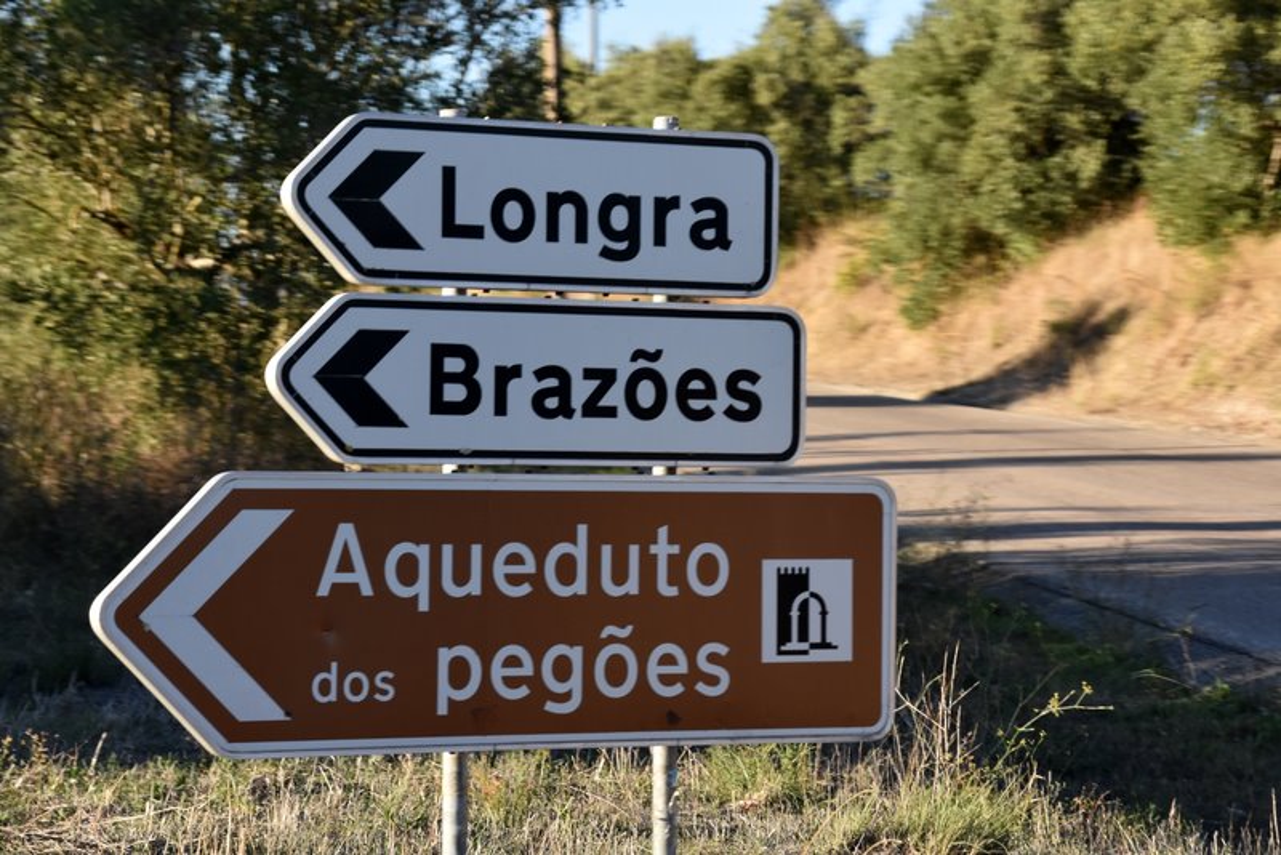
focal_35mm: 102
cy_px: 428
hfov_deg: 20.0
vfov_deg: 13.4
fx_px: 3631
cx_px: 640
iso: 800
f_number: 8
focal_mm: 68
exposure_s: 1/250
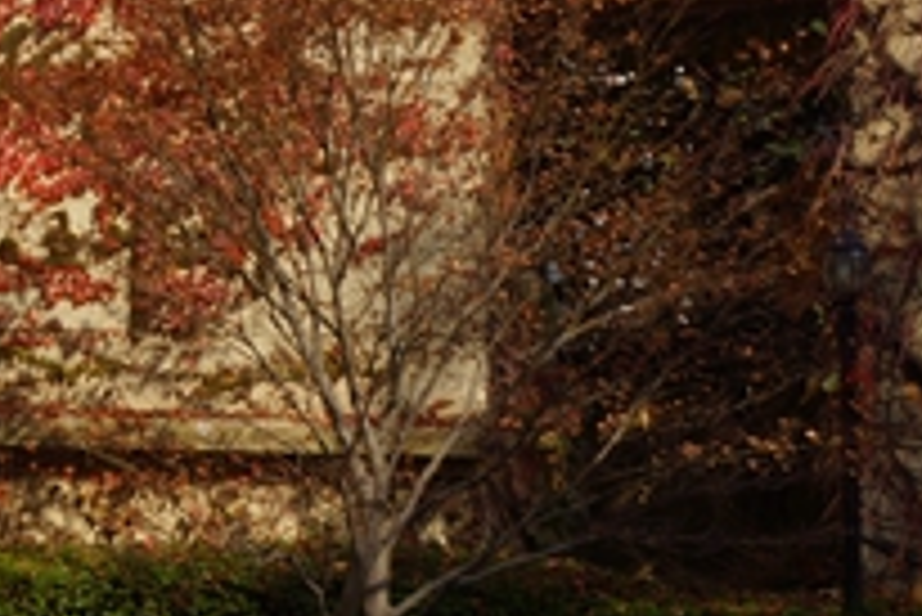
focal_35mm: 117
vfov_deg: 11.6
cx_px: -405
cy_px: -29
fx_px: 2999
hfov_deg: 16.2
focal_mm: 20
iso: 100
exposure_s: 1/200
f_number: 13
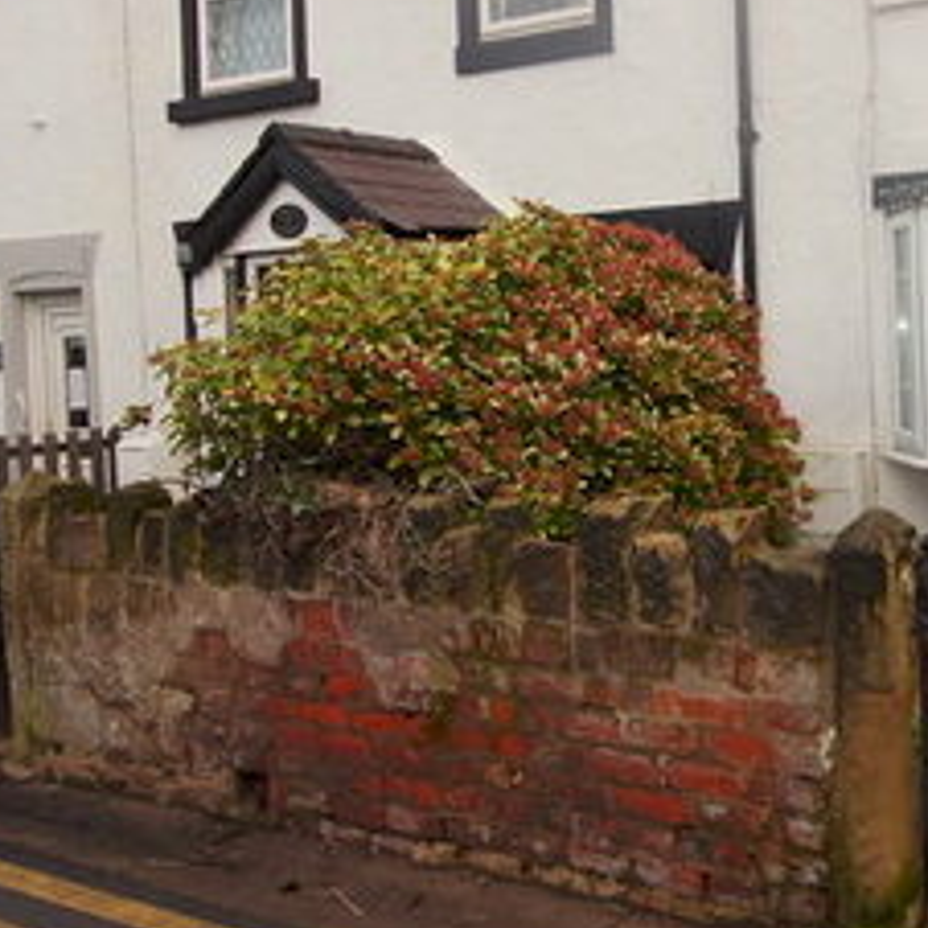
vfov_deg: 38.6
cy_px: 328
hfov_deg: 35.1
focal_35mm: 43
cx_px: 936
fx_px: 1314
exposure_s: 1/100
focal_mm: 11
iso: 100
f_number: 8
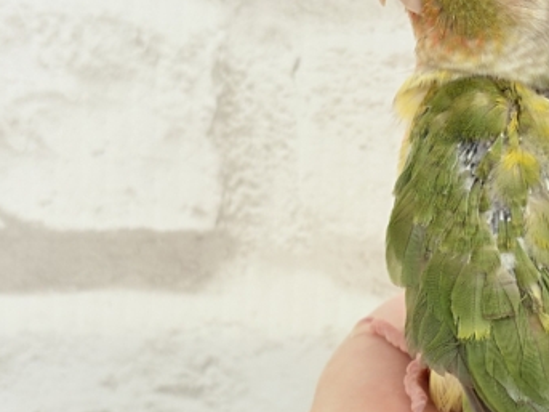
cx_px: 504
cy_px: 221
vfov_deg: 15.2
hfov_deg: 19.8
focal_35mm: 97
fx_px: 1538
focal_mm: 5.96
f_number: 1.6
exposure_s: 1/50
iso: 50
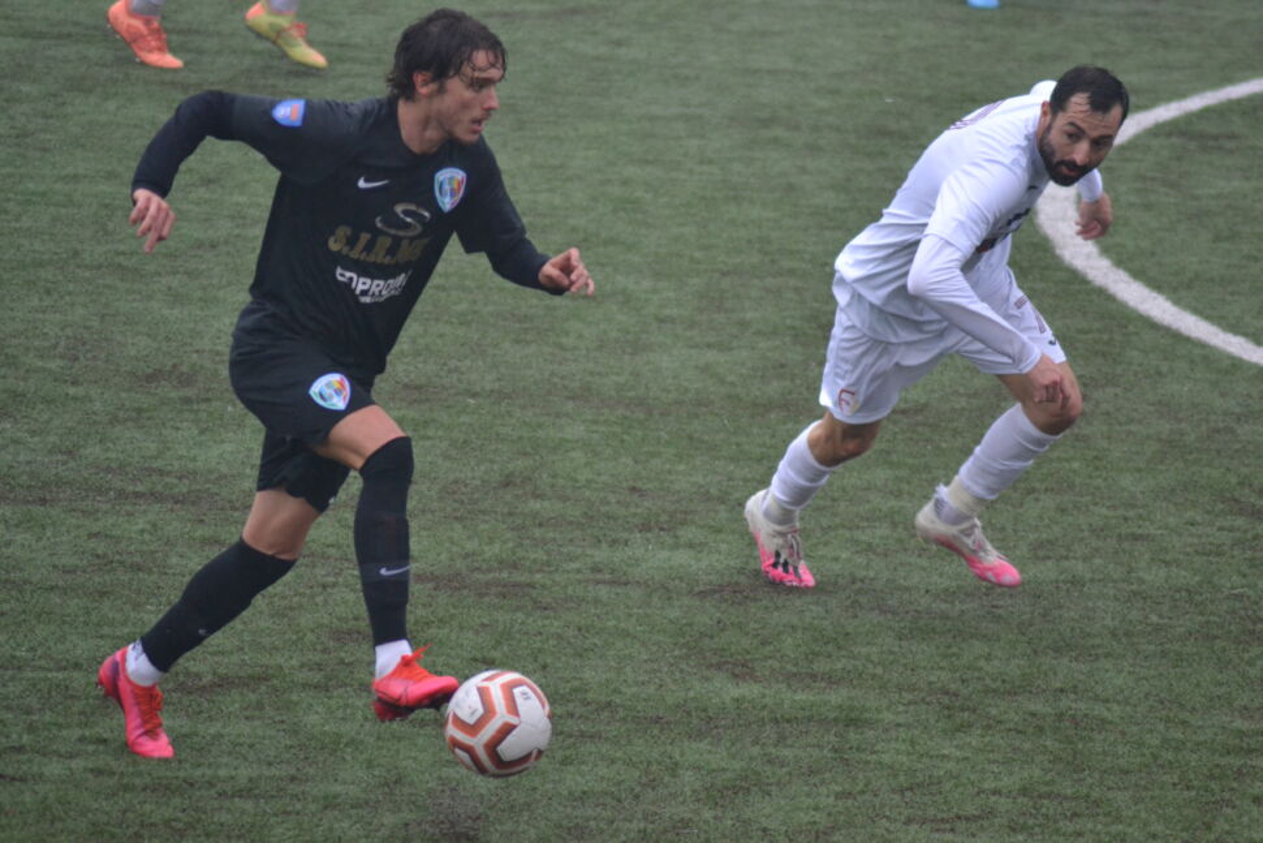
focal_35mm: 375
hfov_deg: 5.5
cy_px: 422
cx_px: 632
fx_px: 13157
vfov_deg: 3.7
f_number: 5
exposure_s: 1/500
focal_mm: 250
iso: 1600
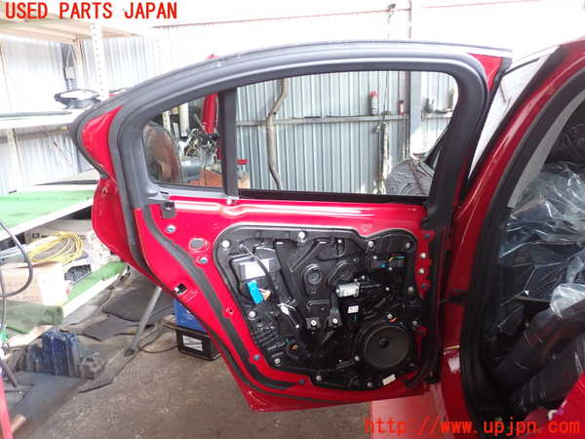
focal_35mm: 30
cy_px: 220
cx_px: 292
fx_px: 507
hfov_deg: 60.0
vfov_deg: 46.8
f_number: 2.3
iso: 160
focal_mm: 5.4
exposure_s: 1/60
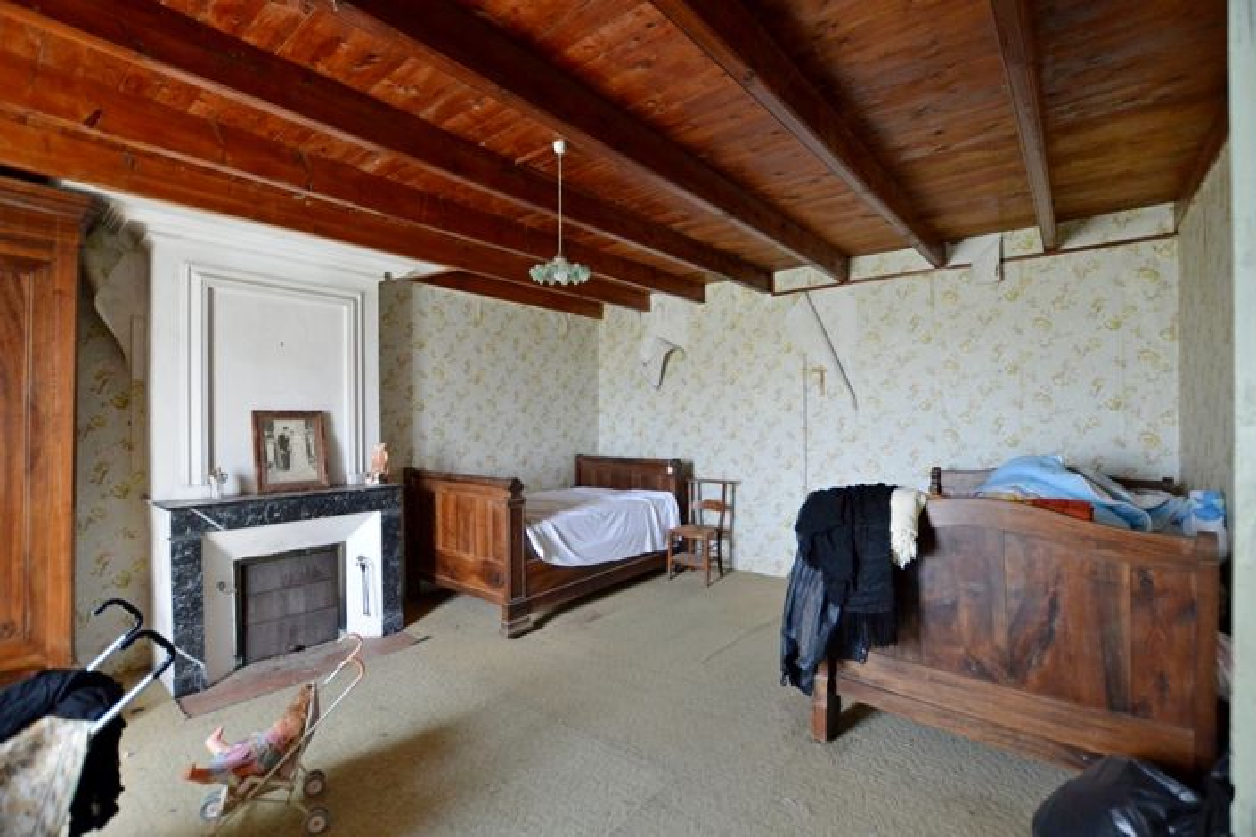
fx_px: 523
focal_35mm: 15
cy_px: 418
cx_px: 628
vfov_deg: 77.3
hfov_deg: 100.4
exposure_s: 1/60
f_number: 3.5
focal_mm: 10
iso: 1400
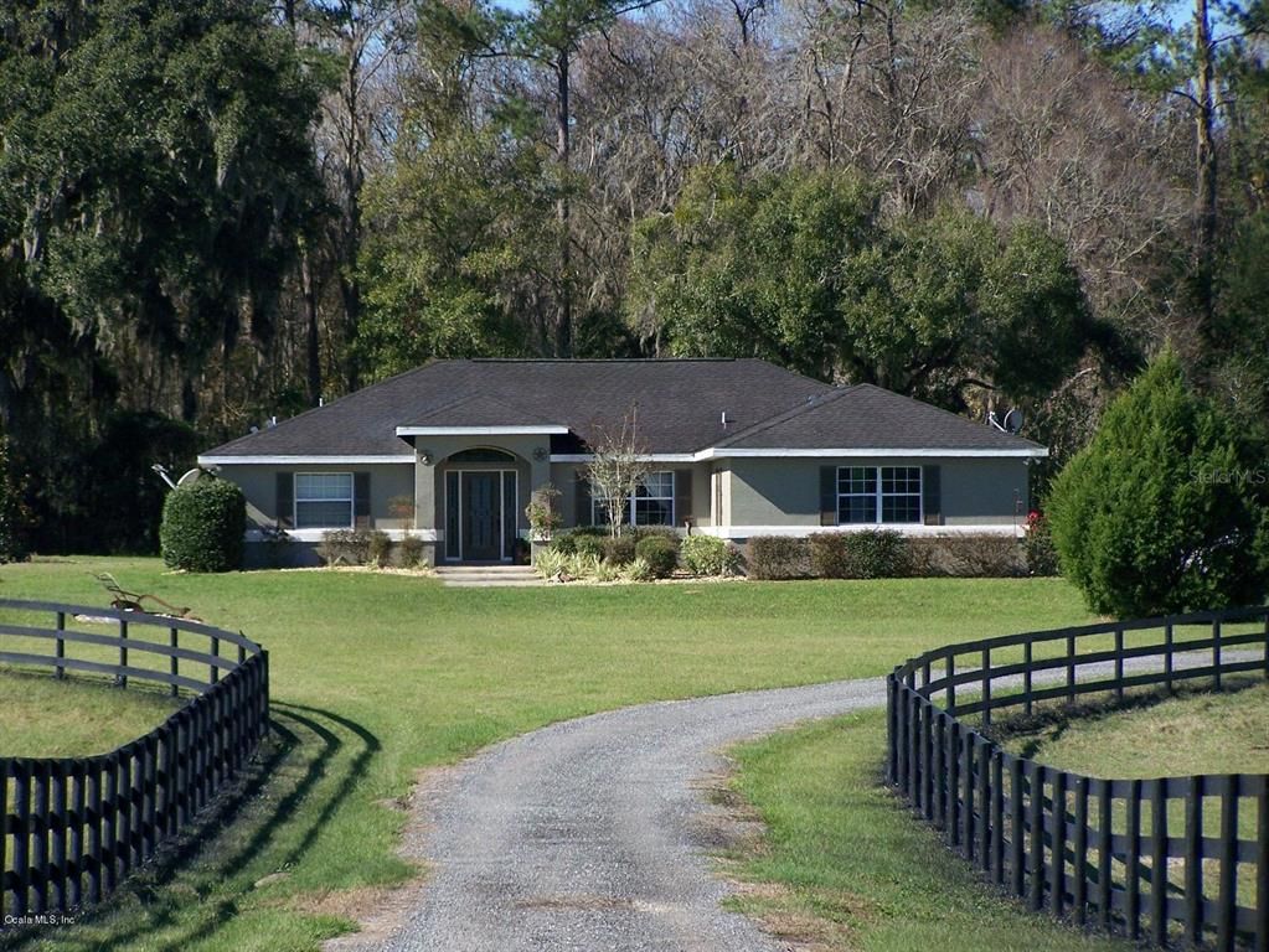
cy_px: 476
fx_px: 6931
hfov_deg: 10.5
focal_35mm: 189
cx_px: 634
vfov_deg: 7.9
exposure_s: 1/800
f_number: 3.2
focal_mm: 31.3
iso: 80
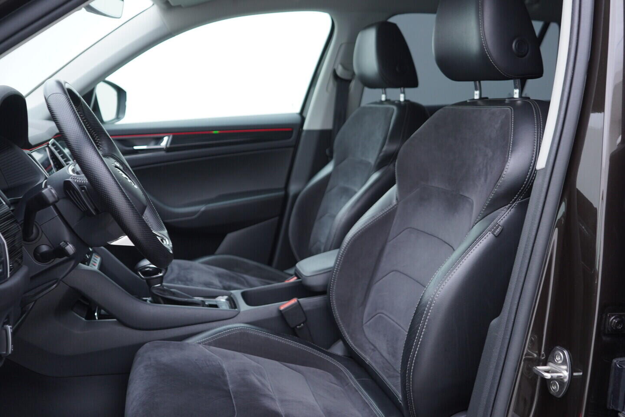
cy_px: 208
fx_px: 625
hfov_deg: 53.1
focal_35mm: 36
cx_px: 312
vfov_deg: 36.9
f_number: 2.8
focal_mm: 24
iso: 160
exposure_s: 1/40
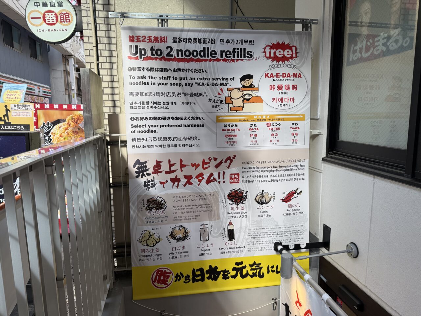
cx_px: 210
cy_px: 158
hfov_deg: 71.6
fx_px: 292
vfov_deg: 56.8
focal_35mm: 24
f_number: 1.78
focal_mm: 6.76
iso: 80
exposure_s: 1/356
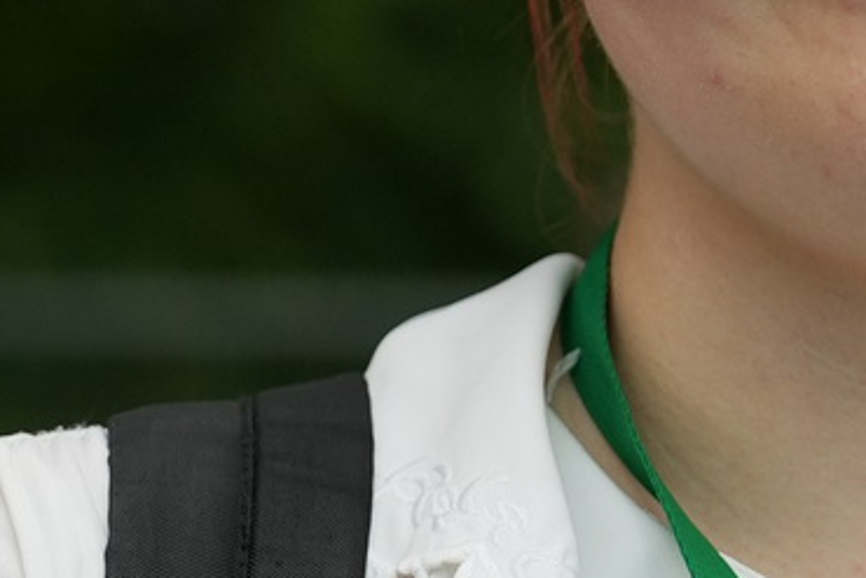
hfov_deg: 5.8
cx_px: 1783
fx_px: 8326
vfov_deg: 4.0
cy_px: 631
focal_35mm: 346
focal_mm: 50
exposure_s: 1/320
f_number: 2.5
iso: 200
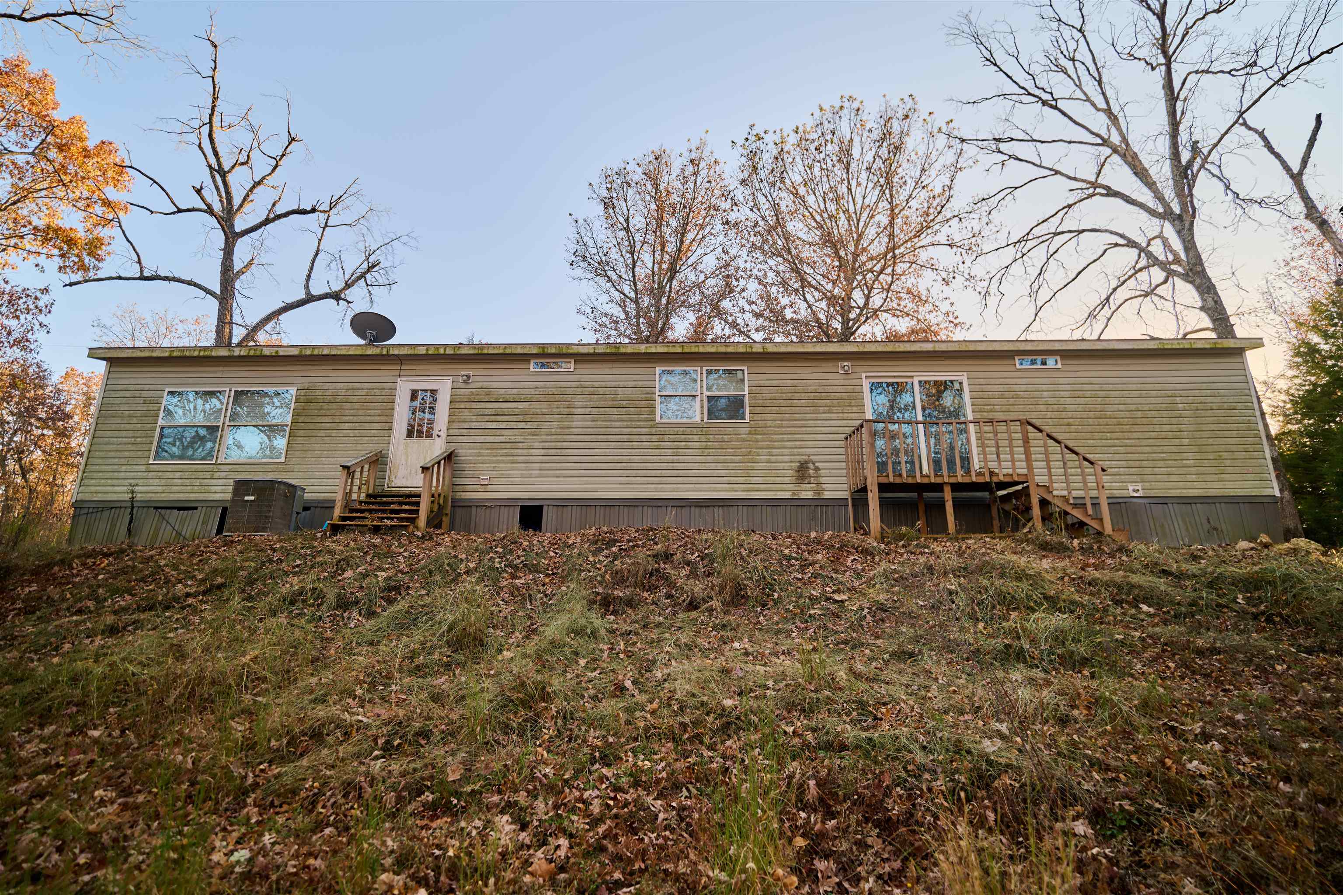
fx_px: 597
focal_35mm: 16
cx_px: 672
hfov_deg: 96.7
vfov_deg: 73.7
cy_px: 448
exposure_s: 1/100
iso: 125
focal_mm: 16
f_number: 2.2
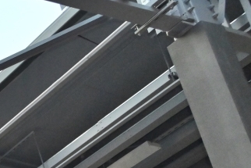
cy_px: 474
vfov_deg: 11.2
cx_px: -499
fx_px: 607
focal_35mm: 87
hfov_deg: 11.6
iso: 1250
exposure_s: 1/200
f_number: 5.6
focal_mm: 14
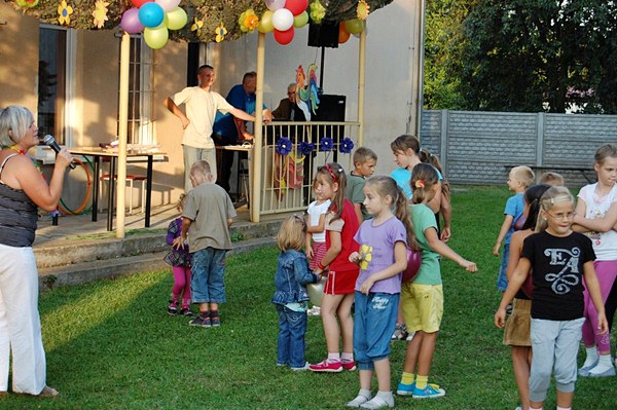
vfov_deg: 16.5
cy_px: 205
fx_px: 1413
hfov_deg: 24.6
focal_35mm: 82
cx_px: 308
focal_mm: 55
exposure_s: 1/125
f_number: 5.6
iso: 280
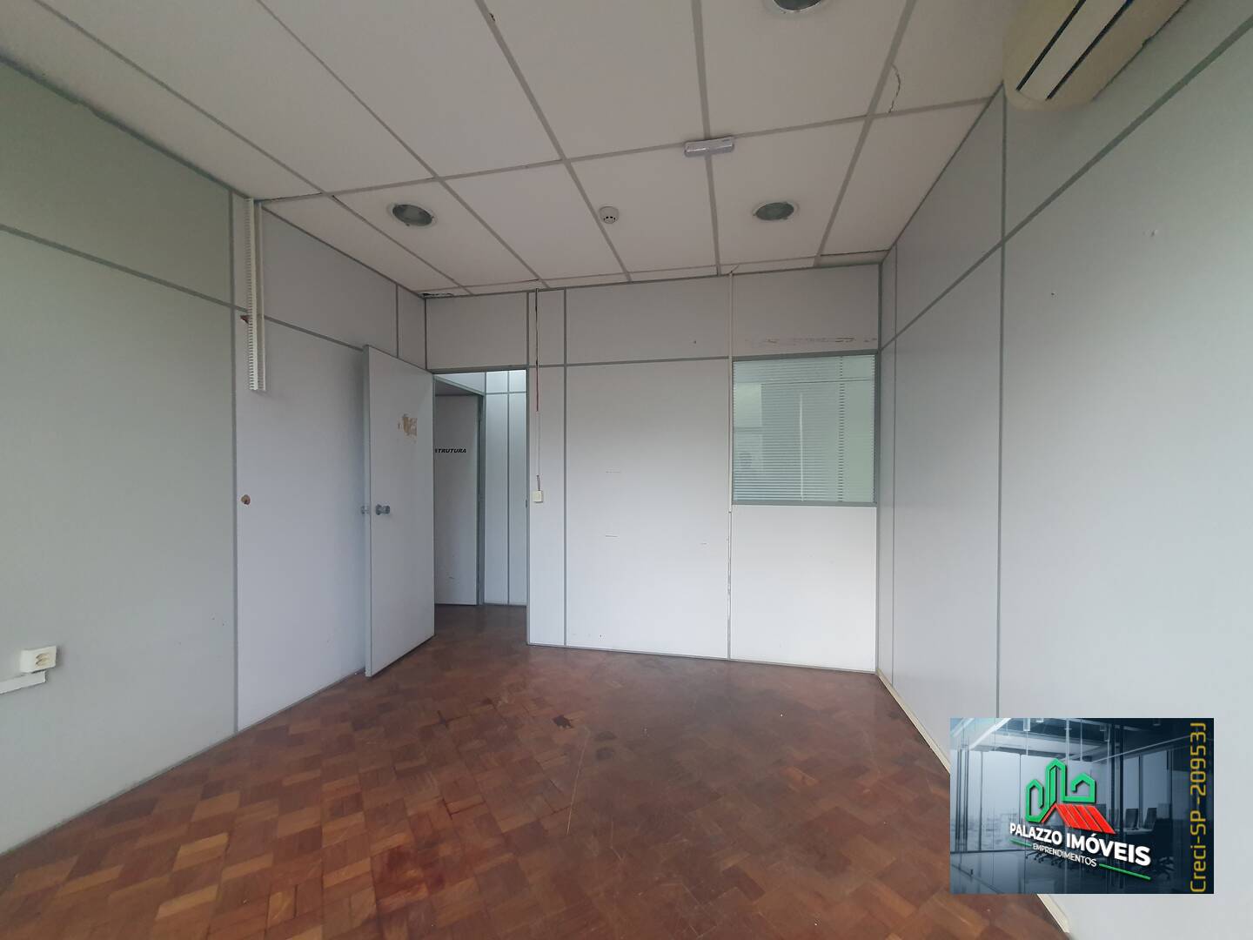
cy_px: 470
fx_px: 471
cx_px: 626
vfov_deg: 89.9
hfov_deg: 106.2
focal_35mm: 13
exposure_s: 1/40
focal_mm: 1.8
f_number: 2.2
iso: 400
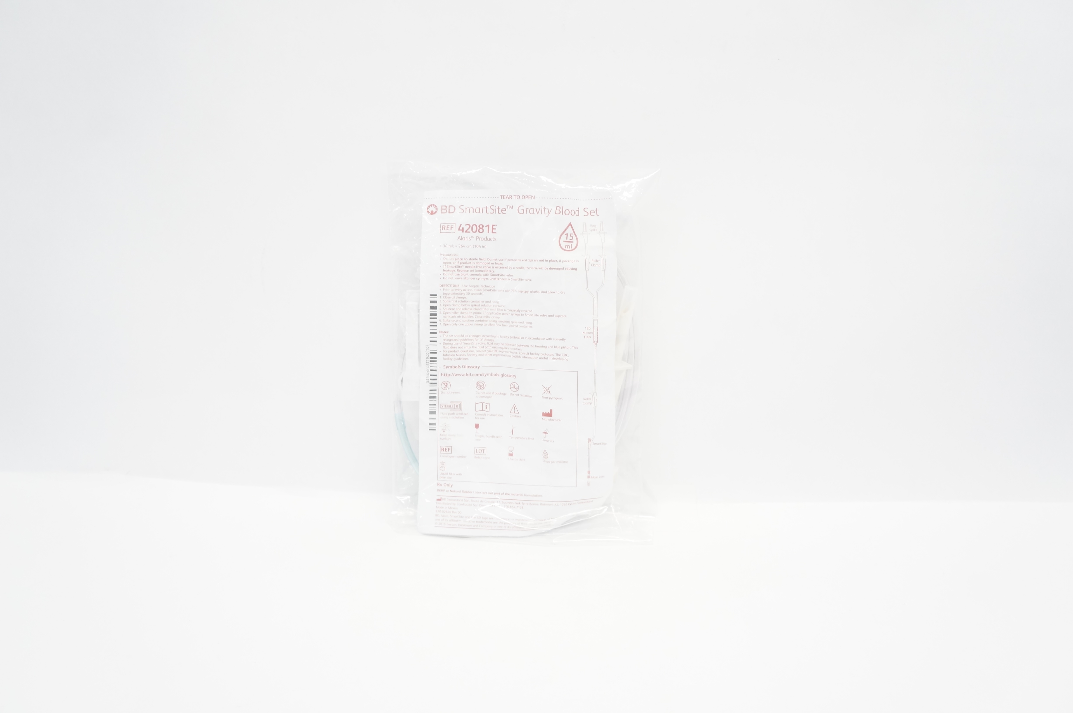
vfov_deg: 47.8
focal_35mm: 27
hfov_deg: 67.4
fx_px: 804
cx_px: 536
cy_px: 356
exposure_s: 1/60
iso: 800
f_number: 5.6
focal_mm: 18
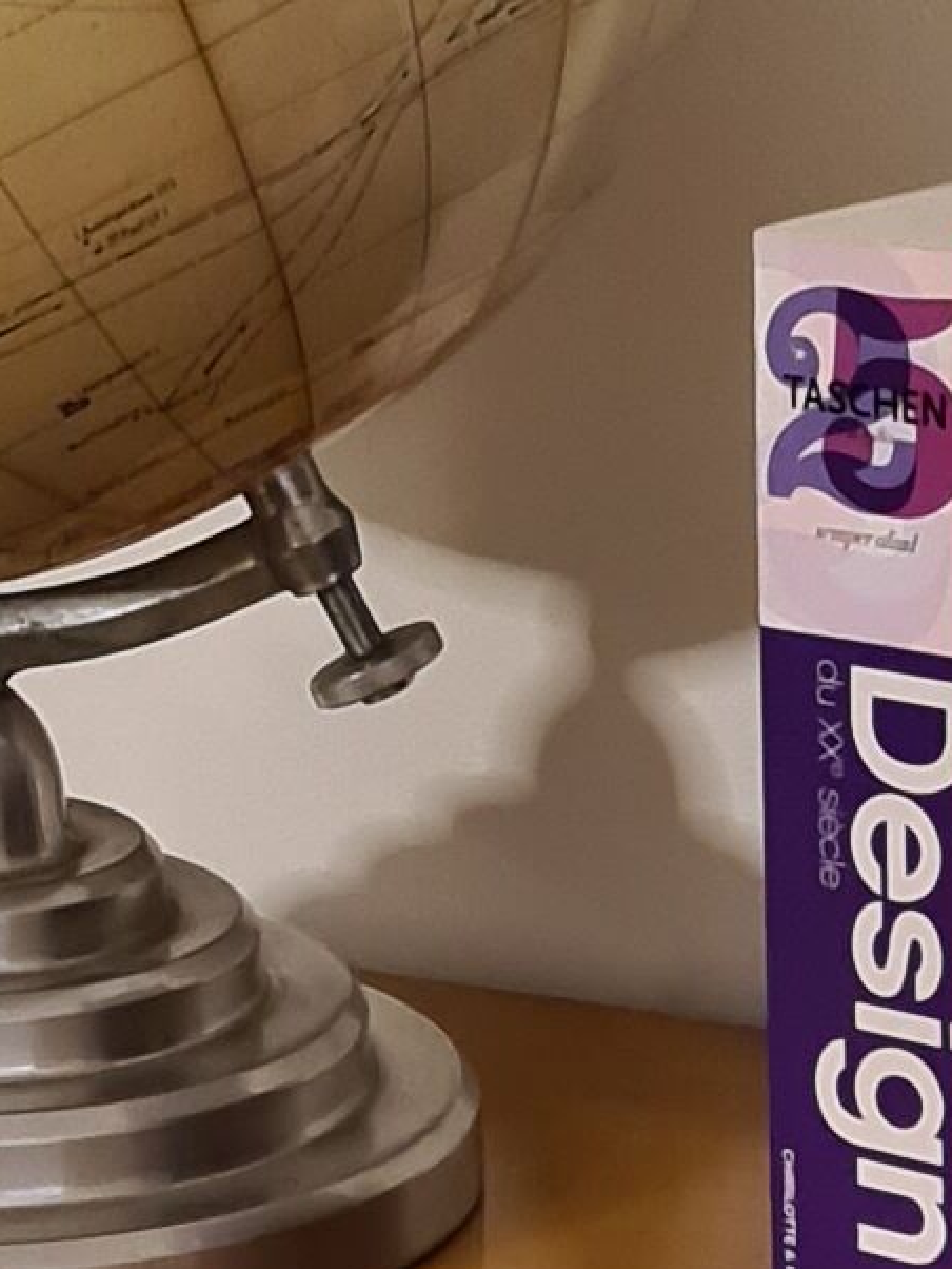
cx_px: 187
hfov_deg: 8.9
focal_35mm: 166
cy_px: 186
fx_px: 6083
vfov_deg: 11.8
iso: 320
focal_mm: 7
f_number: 1.8
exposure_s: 1/50
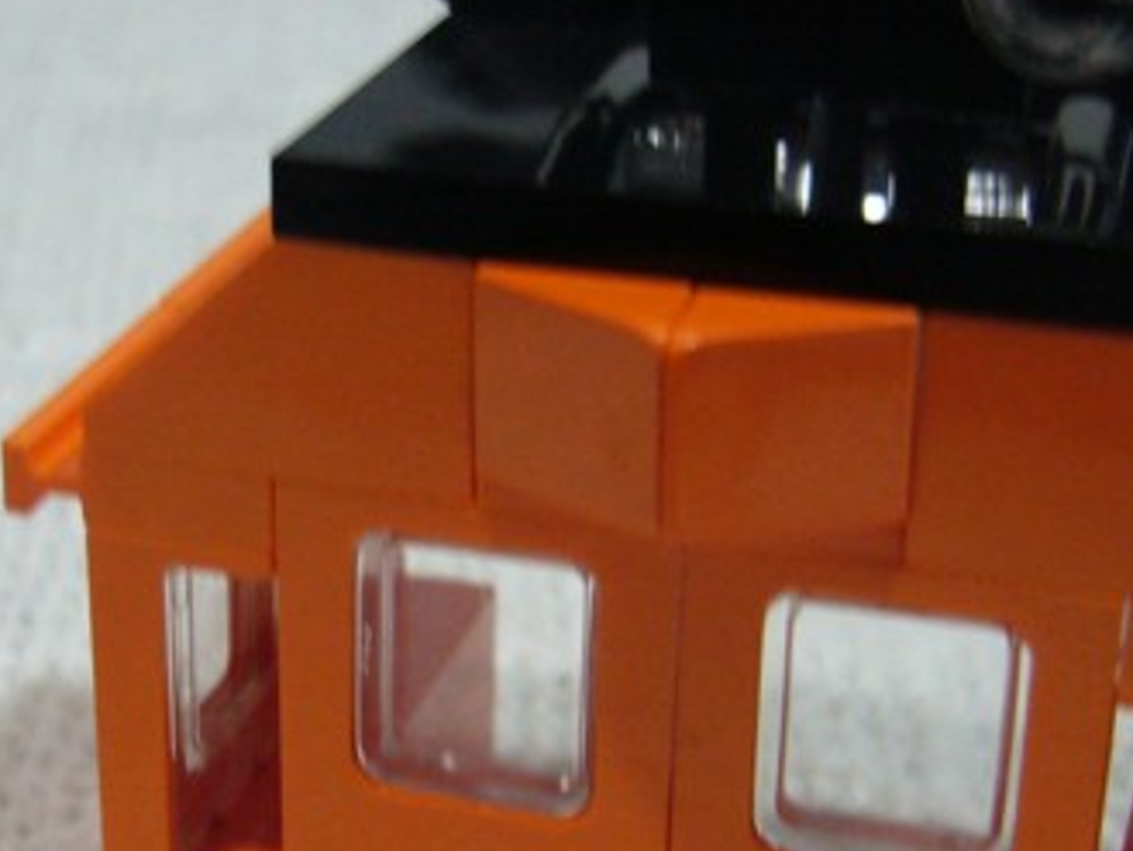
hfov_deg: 23.0
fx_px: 2783
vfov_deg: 17.4
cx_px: 420
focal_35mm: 85
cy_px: 524
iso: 200
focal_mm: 5.8
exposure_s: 1/8
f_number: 2.8
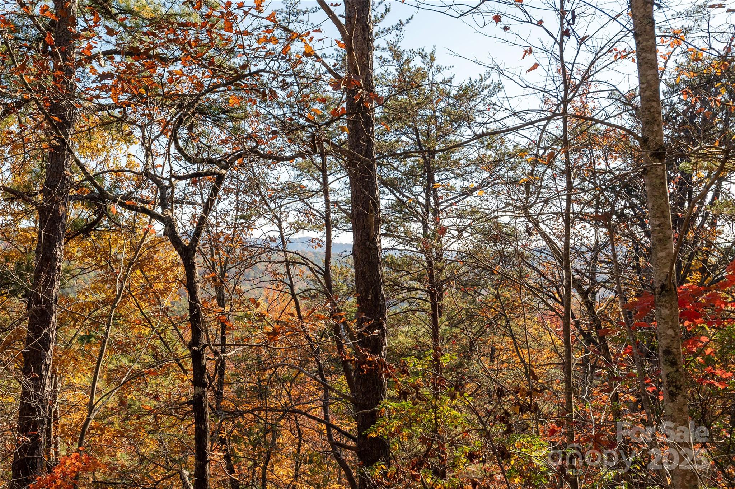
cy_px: 244
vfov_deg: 43.5
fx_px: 612
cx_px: 368
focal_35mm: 30
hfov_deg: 62.0
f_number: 7.1
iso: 320
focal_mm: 30
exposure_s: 1/1250
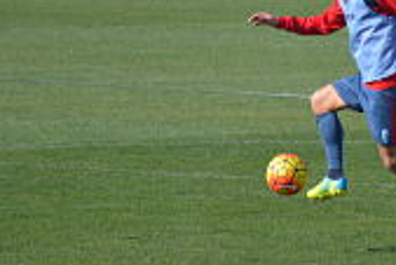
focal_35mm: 1064
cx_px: 316
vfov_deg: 1.3
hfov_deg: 1.9
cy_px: 40
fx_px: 11714
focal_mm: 300
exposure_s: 1/1600
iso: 400
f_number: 5.6
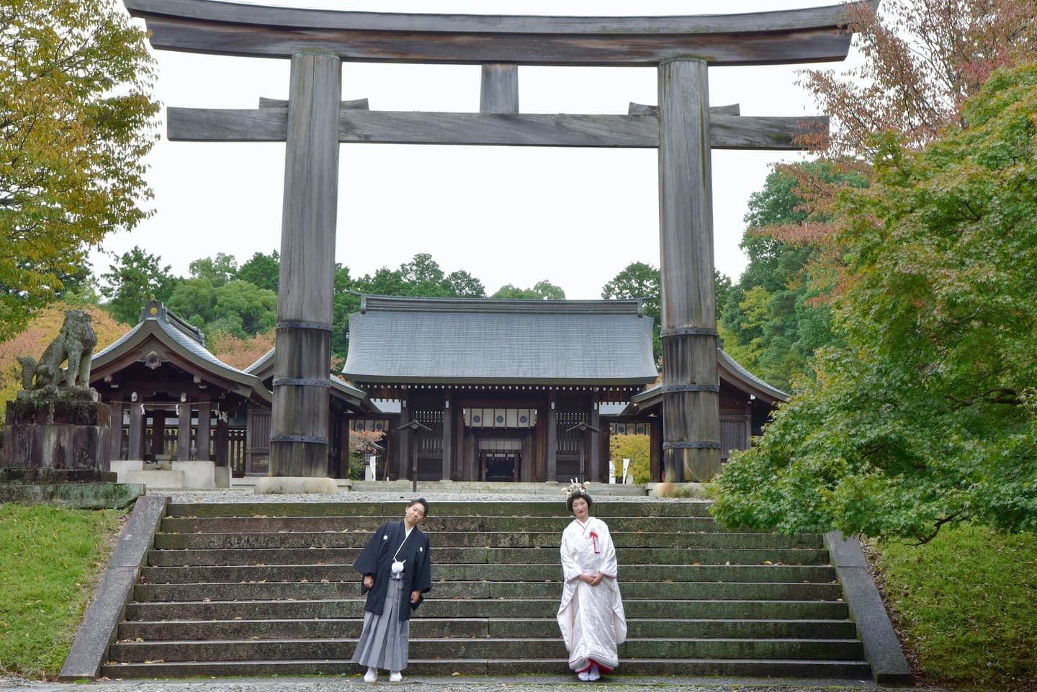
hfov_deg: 28.8
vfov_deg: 19.5
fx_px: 2017
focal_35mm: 70
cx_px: 518
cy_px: 346
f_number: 10
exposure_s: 1/500
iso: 2000
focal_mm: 70
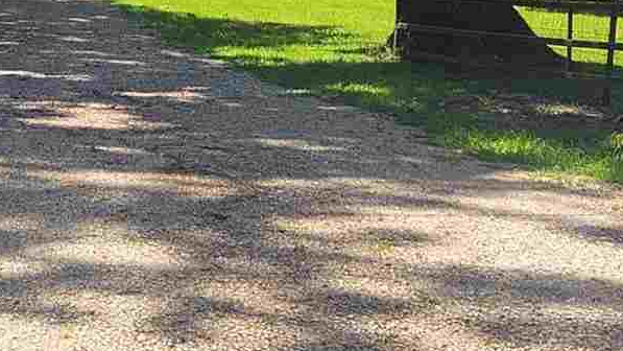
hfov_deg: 16.2
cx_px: -23
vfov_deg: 9.3
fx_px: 2131
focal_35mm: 129
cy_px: -88
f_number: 1.8
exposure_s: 1/697
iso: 20
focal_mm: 5.4
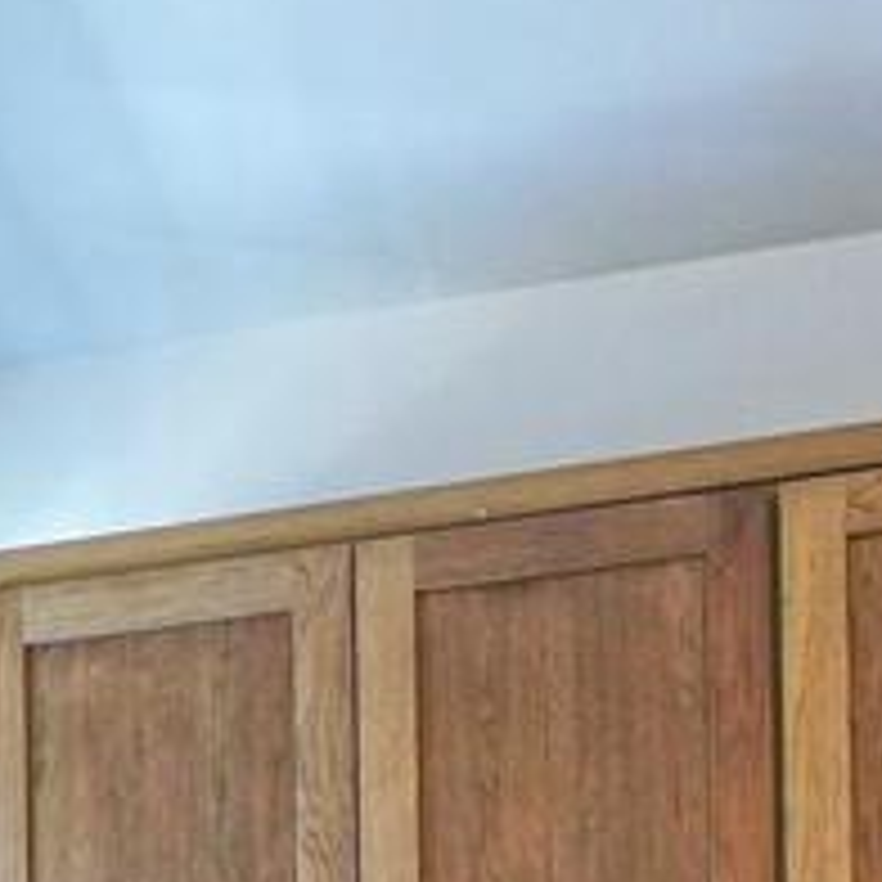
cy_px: 1768
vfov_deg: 14.4
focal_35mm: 100
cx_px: 90
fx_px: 2883
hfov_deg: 17.2
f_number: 2.8
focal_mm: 16
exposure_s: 1/160
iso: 1600
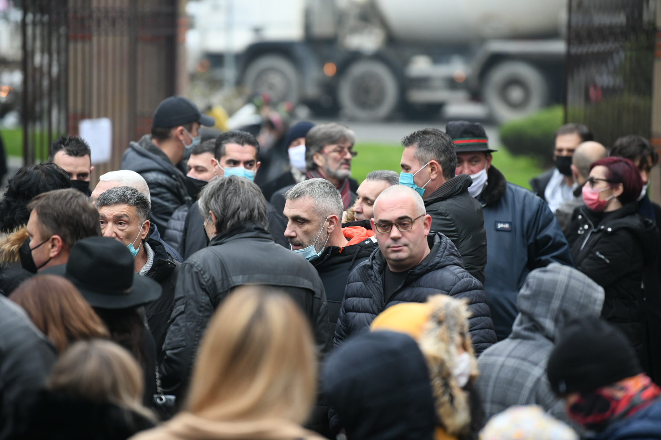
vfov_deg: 6.9
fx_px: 3672
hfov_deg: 10.3
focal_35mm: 200
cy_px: 220
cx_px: 330
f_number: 3.5
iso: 1250
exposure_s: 1/500
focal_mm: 200
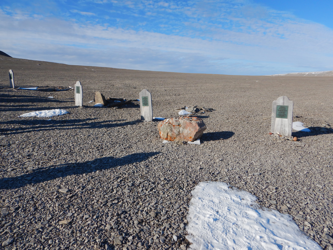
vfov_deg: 56.8
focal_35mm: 24
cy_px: 125
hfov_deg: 71.6
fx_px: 231
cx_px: 166
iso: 125
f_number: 4.1
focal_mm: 4.3
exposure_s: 1/1500
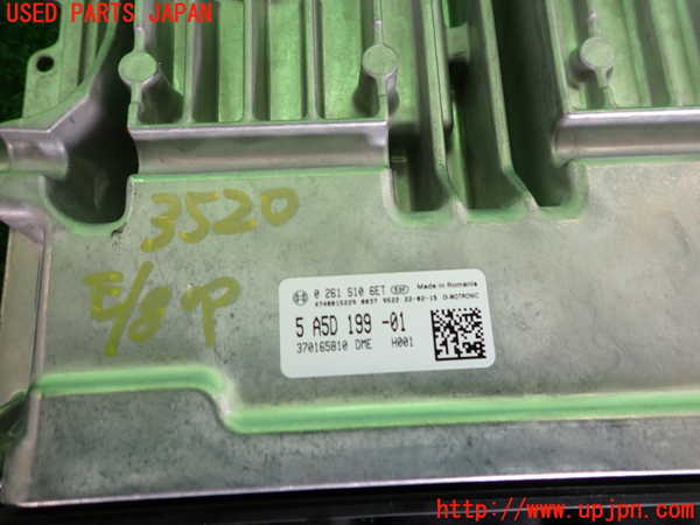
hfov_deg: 69.4
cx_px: 350
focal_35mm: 25
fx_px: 506
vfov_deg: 54.9
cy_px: 262
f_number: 2
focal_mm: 4.5
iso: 200
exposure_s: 1/30
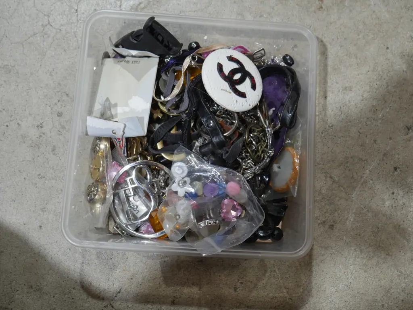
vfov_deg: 29.1
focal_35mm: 50
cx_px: 206
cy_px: 155
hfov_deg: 38.2
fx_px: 597
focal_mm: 25
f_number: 5.3
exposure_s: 1/60
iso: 400
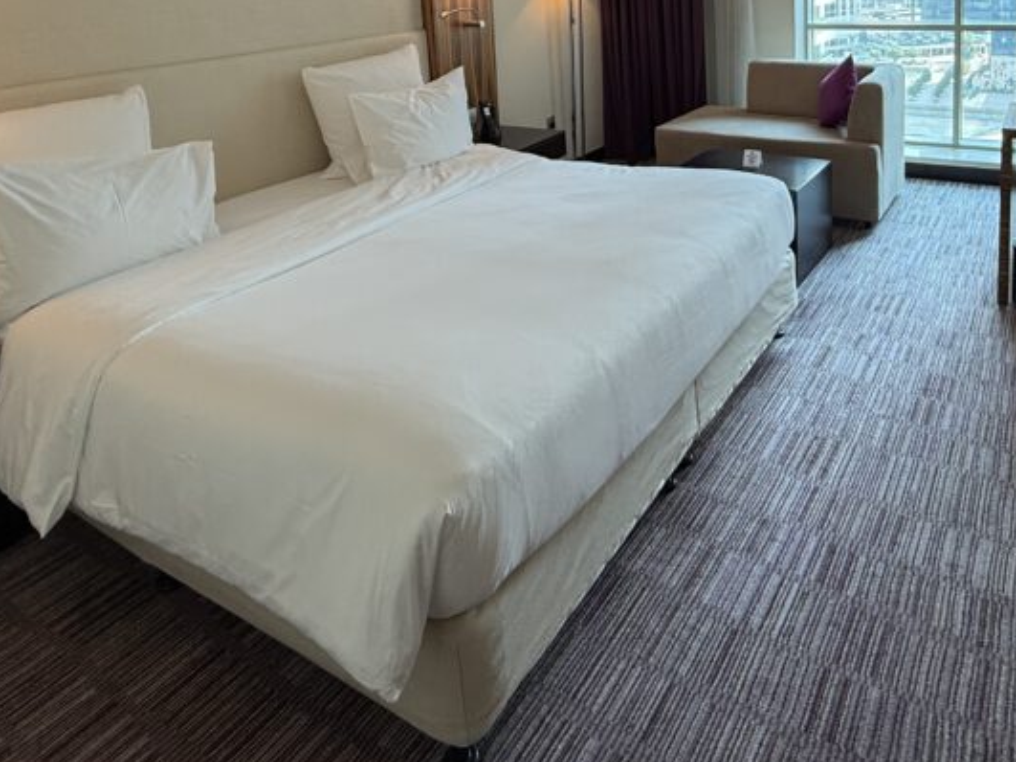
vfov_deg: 45.7
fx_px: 792
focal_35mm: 27
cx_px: 603
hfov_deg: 64.8
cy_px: 54
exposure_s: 1/100
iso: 125
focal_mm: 2.22
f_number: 2.2
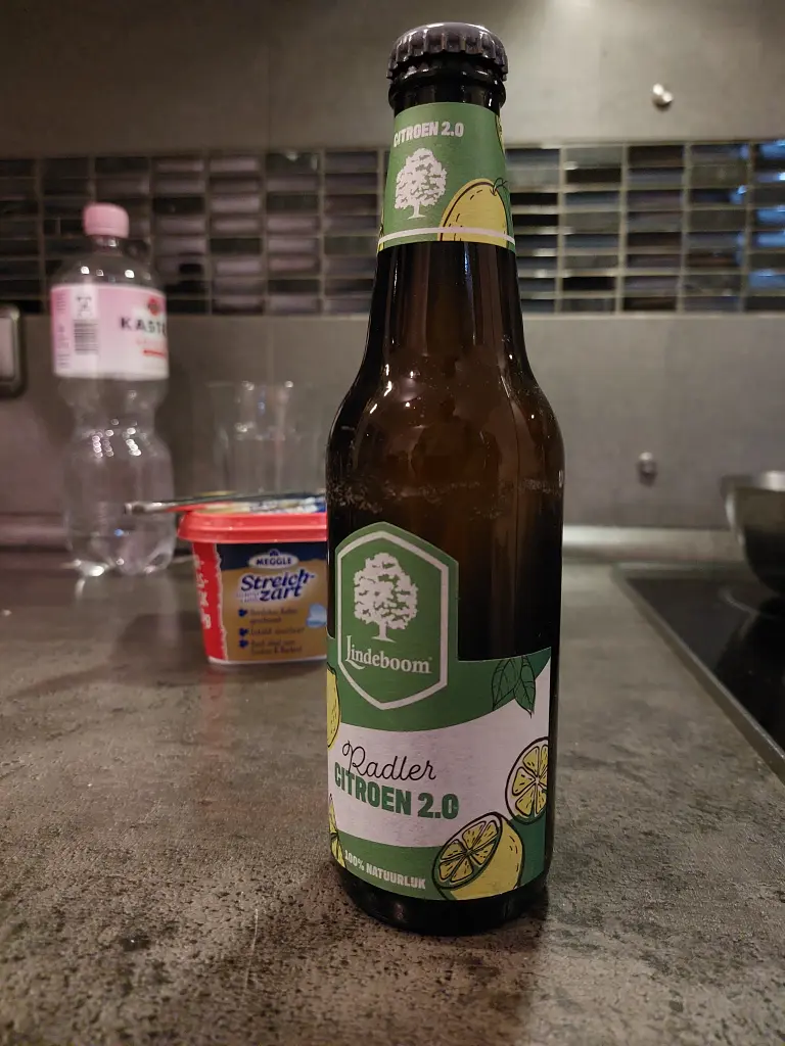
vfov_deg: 71.6
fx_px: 726
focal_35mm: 24
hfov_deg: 56.8
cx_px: 392
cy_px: 523
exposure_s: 1/25
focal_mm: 5.23
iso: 500
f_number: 1.8
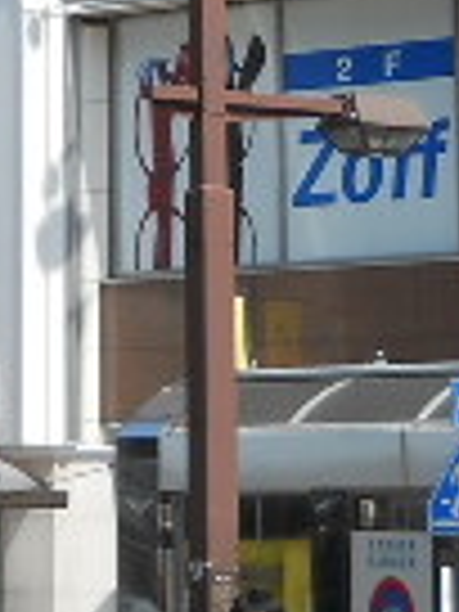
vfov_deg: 10.0
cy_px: -216
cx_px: 14
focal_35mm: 193
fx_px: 3412
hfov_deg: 7.7
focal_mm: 6.72
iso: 80
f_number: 5.5
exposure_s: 1/250
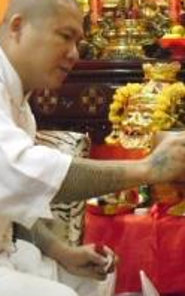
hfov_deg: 15.1
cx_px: 139
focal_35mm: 86
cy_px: 156
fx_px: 695
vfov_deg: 24.1
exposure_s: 1/40
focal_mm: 6.3
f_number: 3.1
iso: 800
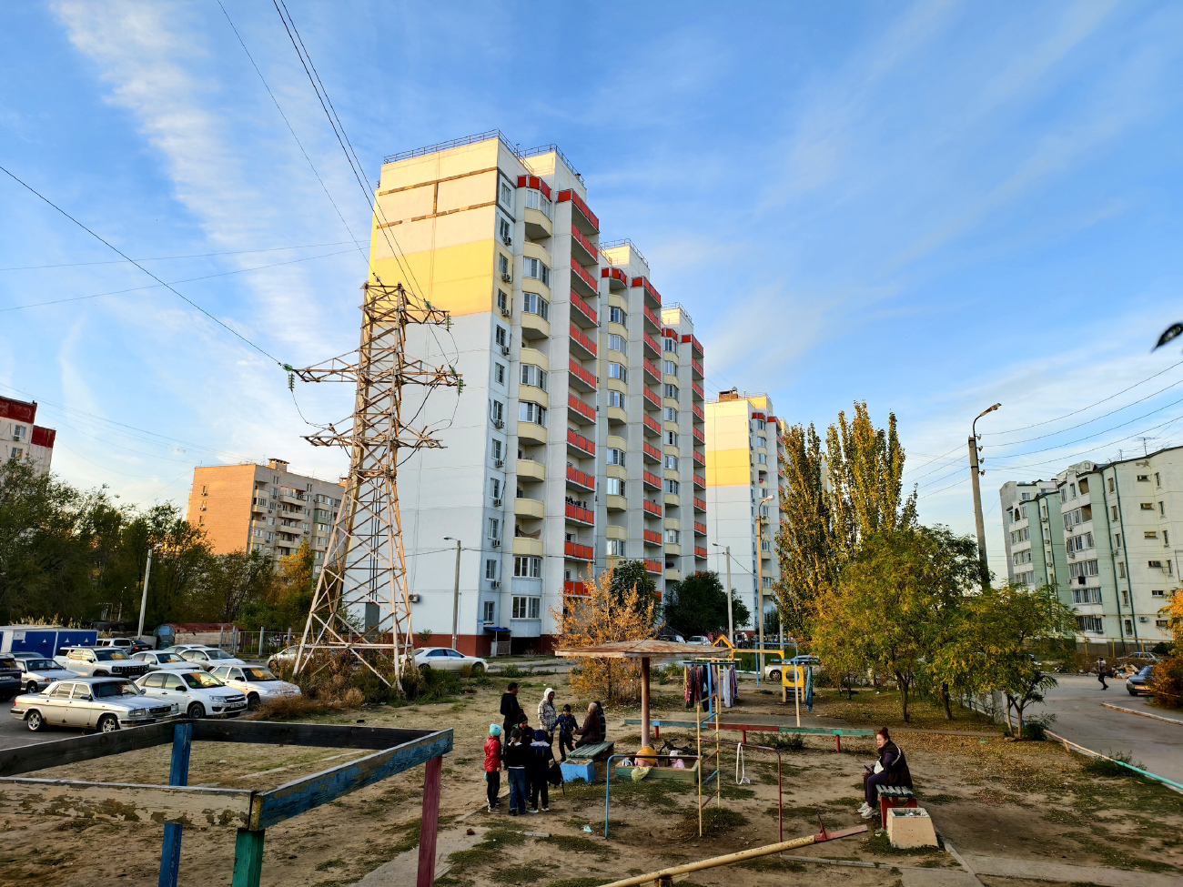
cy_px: 444
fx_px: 786
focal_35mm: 23
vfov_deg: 58.9
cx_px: 592
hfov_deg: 73.9
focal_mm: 6.54
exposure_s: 1/401
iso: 72
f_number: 1.57
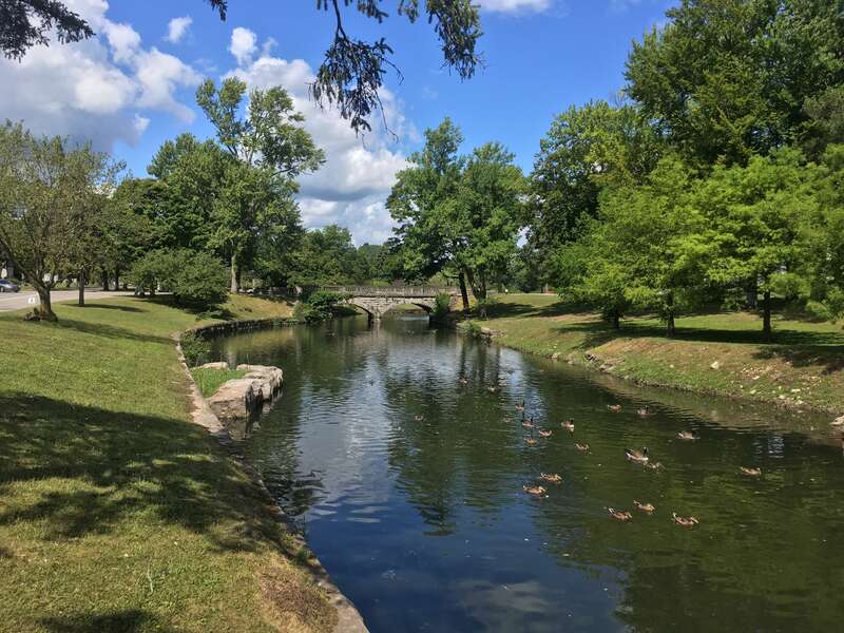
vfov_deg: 48.2
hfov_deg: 61.7
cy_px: 316
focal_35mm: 29
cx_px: 422
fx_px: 707
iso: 25
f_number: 2.2
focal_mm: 4.15
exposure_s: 1/1425
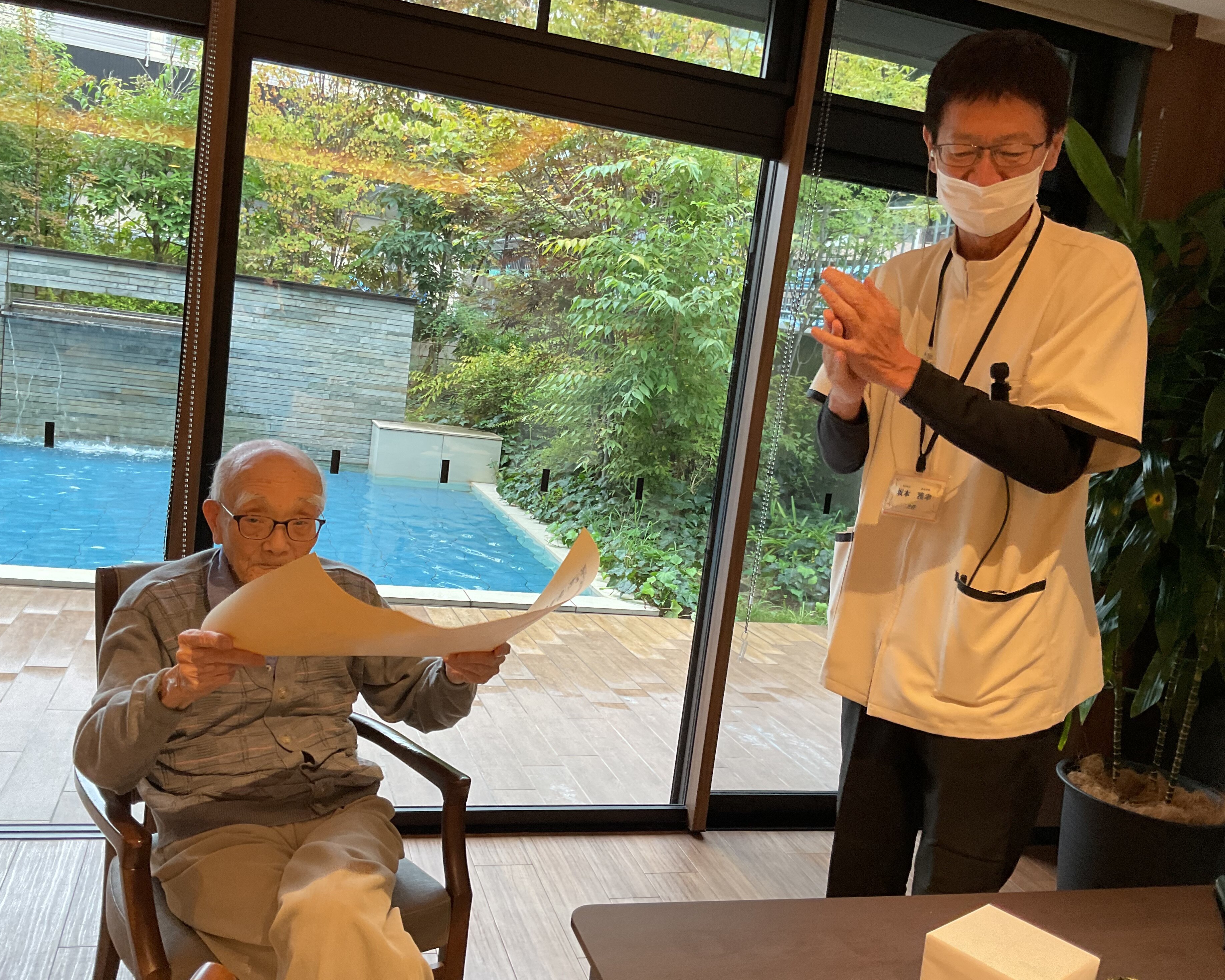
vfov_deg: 47.1
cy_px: 490
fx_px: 1124
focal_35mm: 31
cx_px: 592
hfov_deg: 57.2
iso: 80
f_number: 1.8
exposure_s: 1/50
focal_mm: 3
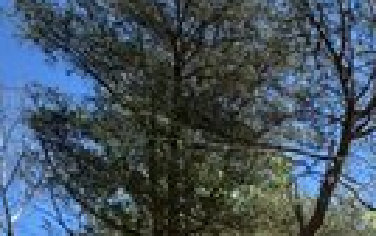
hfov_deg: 24.5
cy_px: 636
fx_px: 718
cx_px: 523
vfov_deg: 12.4
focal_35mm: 70
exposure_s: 1/657
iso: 40
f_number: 2.2
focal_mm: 2.22
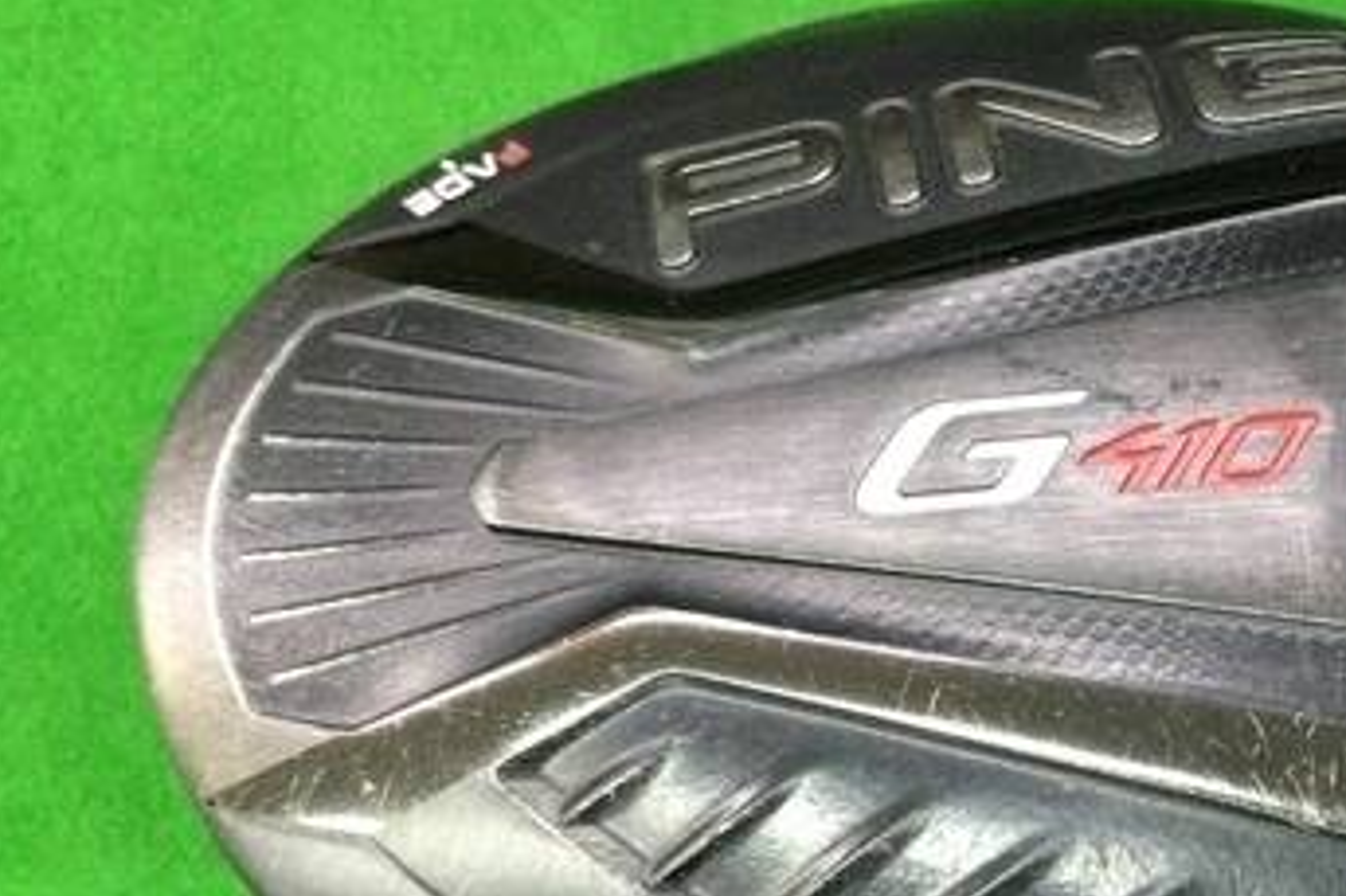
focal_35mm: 60
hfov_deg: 32.7
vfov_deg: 22.2
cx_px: 1033
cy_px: 775
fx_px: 2242
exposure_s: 1/30
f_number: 2.4
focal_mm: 3.3
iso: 200
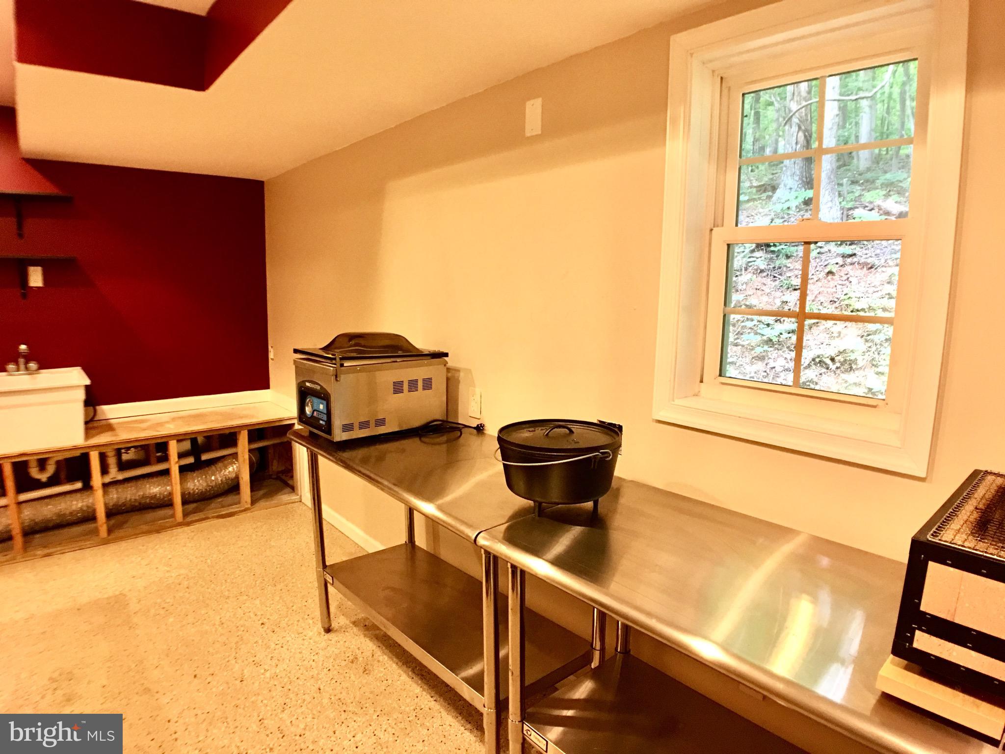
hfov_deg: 61.7
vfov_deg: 48.2
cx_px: 502
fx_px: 842
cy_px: 377
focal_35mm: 29
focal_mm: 4.15
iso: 100
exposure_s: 1/15
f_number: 2.2
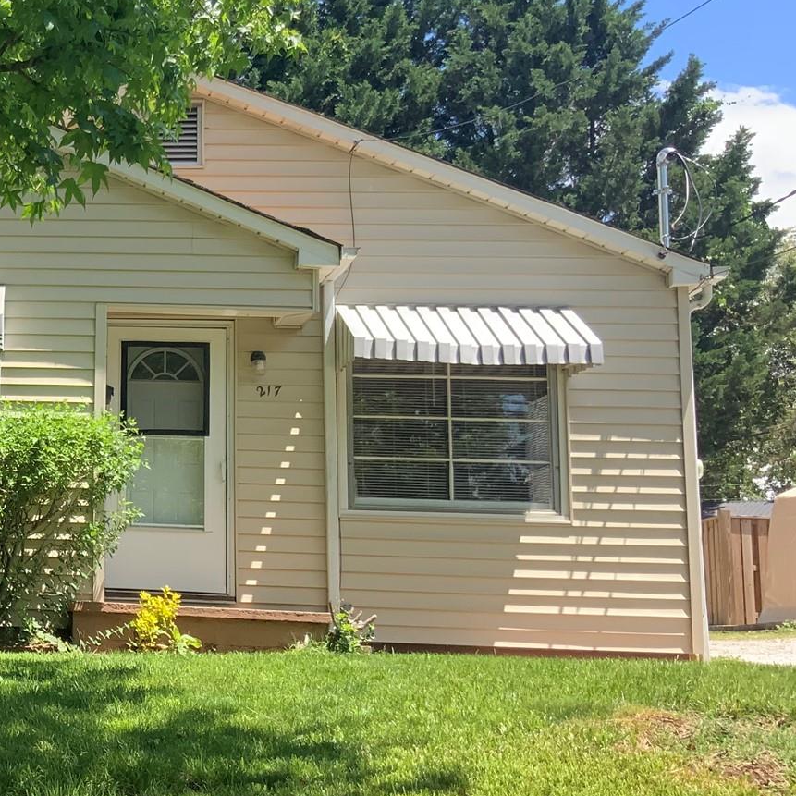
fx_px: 1587
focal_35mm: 61
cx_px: -133
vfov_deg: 28.2
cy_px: 380
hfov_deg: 25.6
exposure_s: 1/540
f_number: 1.8
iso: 16
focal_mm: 3
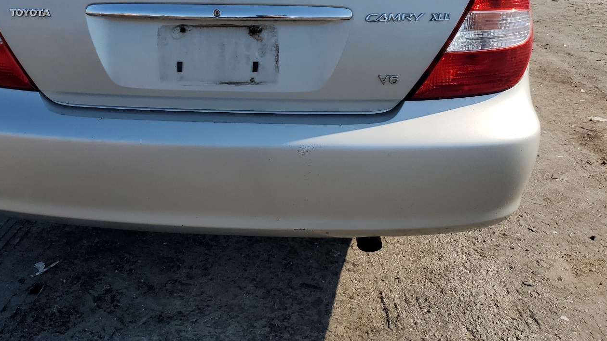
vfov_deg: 31.7
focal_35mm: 36
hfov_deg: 54.8
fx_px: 579
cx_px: 235
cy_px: 54
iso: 50
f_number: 1.5
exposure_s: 1/3333
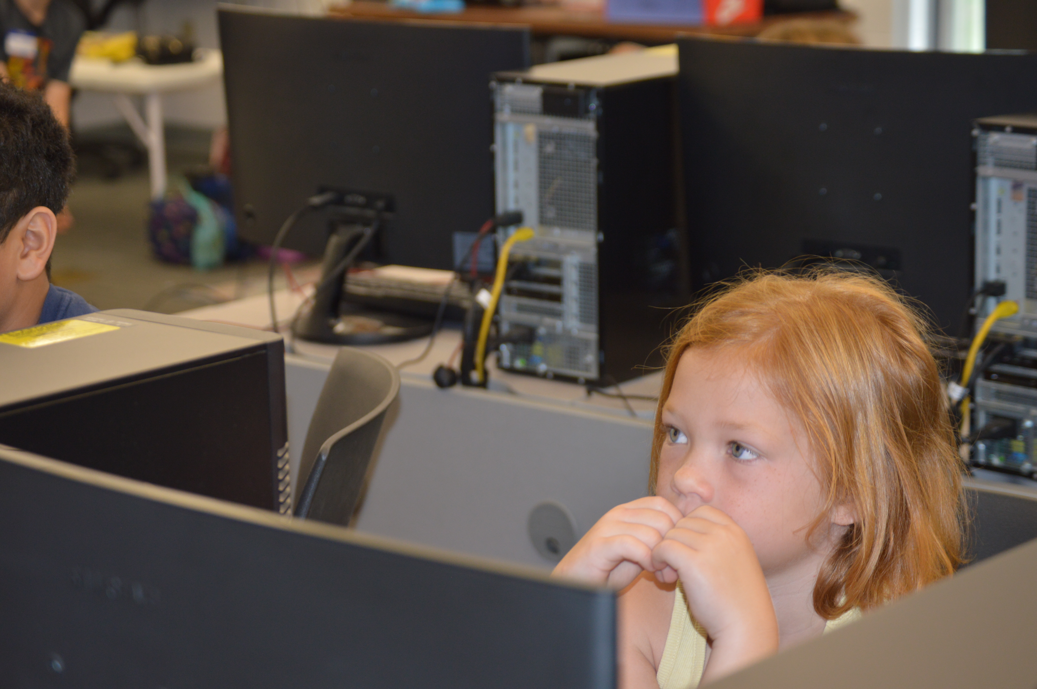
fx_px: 2374
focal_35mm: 82
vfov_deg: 16.5
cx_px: 518
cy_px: 344
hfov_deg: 24.6
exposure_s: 1/80
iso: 400
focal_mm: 55
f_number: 4
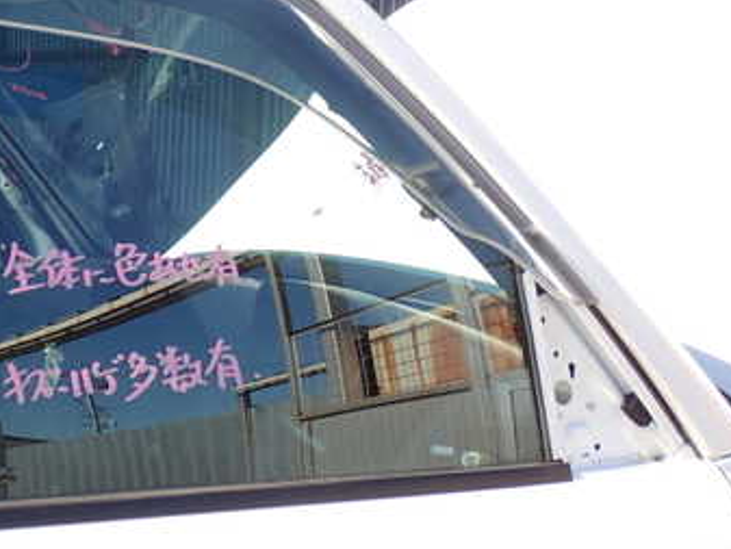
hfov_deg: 26.0
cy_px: 206
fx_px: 1542
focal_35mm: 73
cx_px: 108
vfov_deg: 20.1
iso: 100
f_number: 4
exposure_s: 1/250
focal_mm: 7.31
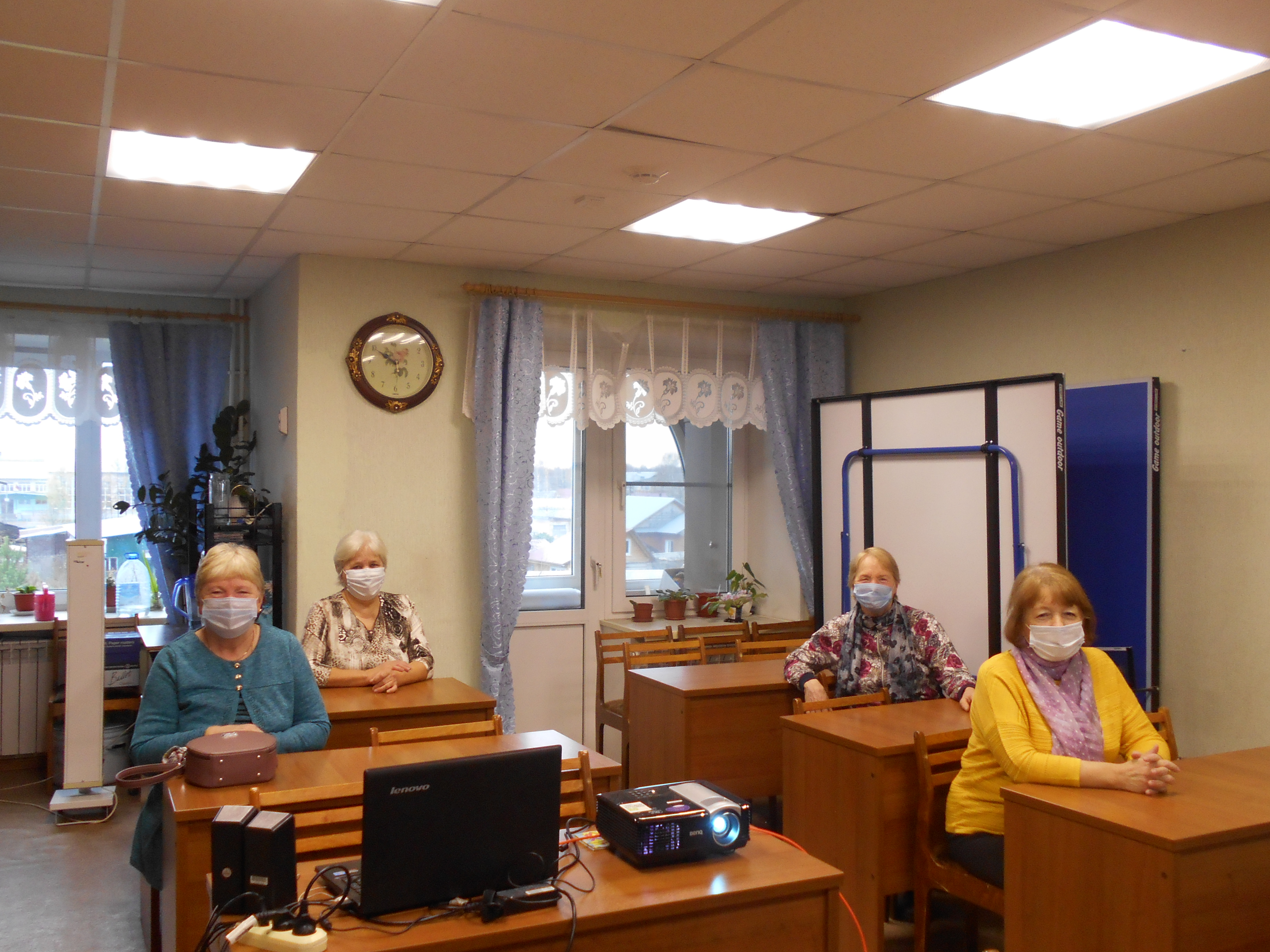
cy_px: 476
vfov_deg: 45.4
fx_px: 1137
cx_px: 651
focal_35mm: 31
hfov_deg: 58.3
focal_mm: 4.6
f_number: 3.2
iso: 180
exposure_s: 1/30
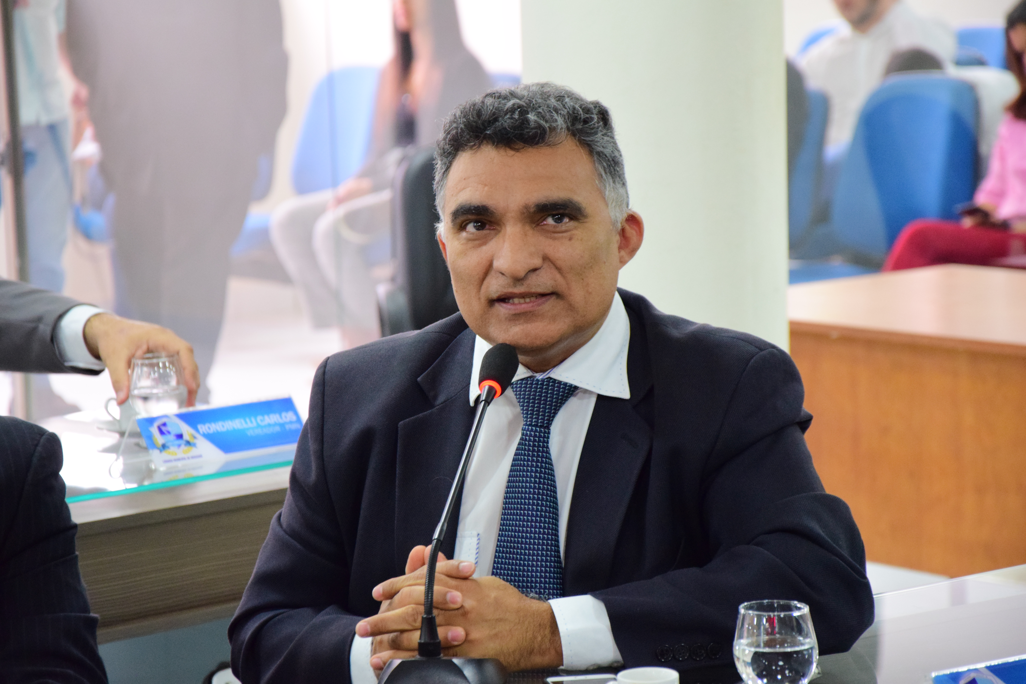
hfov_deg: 14.0
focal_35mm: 147
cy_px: 342
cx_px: 513
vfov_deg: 9.3
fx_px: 4189
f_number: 5.6
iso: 2000
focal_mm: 98
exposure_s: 1/50
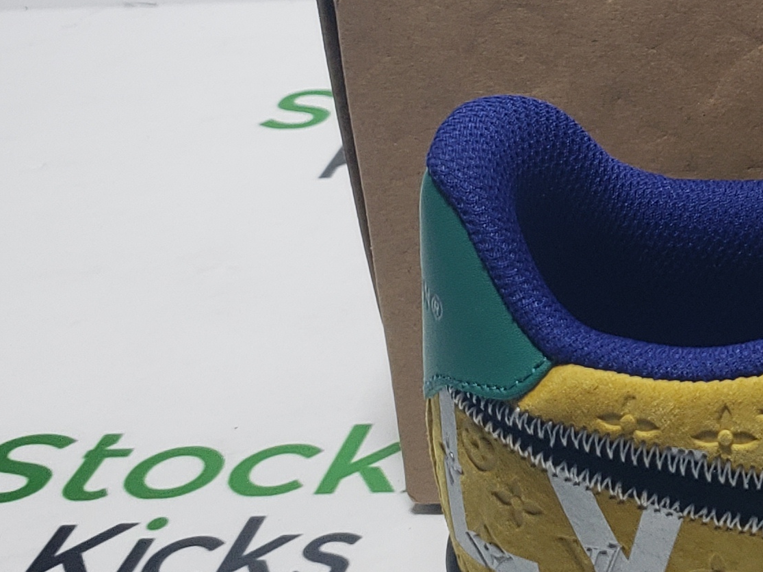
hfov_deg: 18.5
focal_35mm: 94
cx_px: 1135
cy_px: 8
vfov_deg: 15.5
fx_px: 2072
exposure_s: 1/393
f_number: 1.5
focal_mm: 4.3
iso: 50
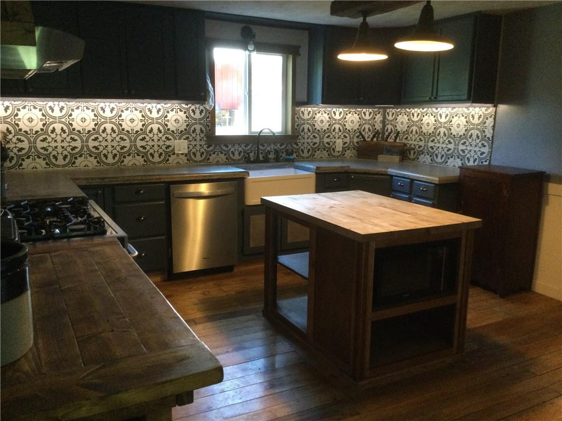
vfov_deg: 45.4
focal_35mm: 31
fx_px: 503
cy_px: 210
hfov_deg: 58.4
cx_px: 281
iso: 200
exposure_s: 1/30
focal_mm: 3.3
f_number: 2.4
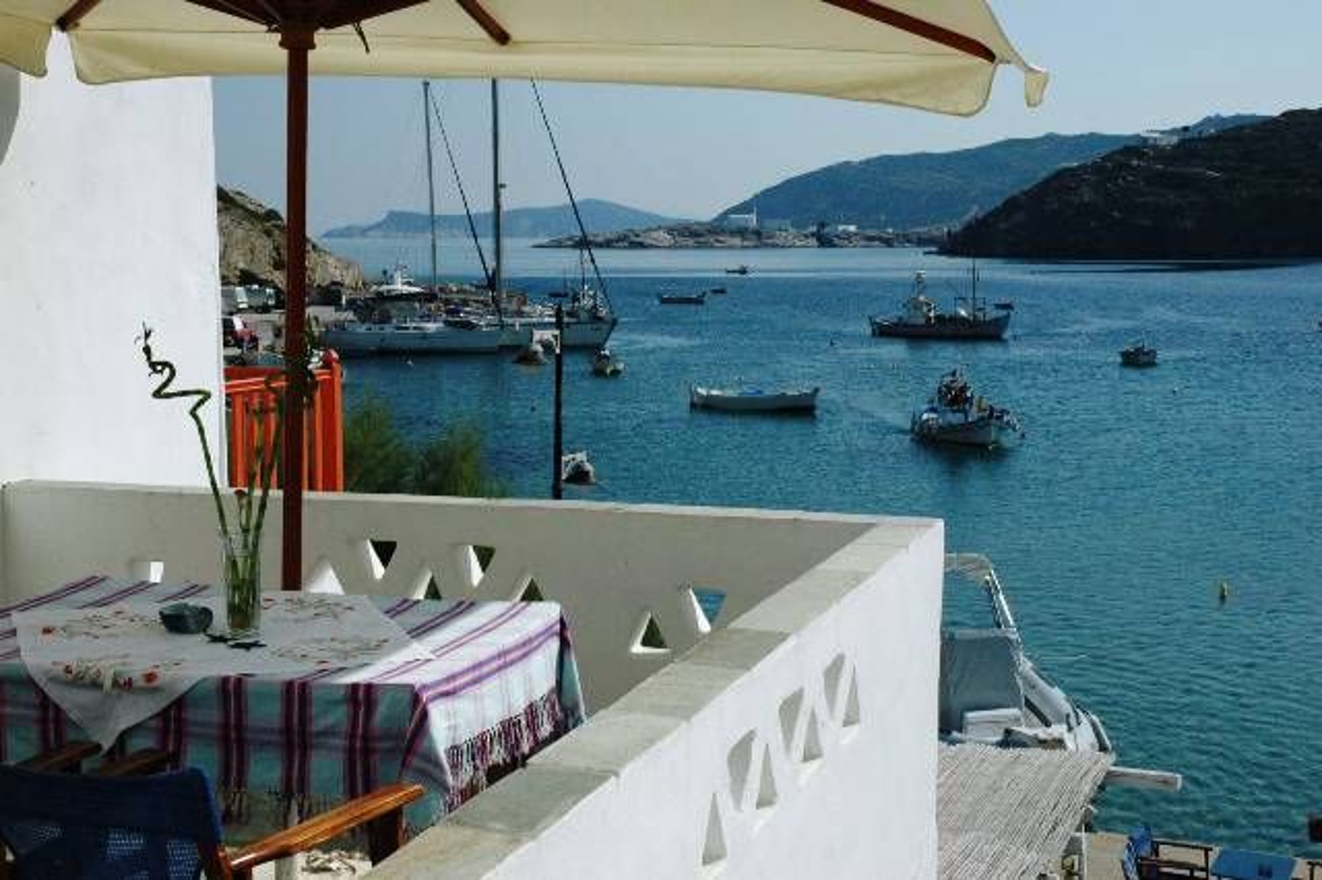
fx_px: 1927
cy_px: 440
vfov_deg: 25.7
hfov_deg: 37.9
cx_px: 661
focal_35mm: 52
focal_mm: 35
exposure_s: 1/1000
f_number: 16
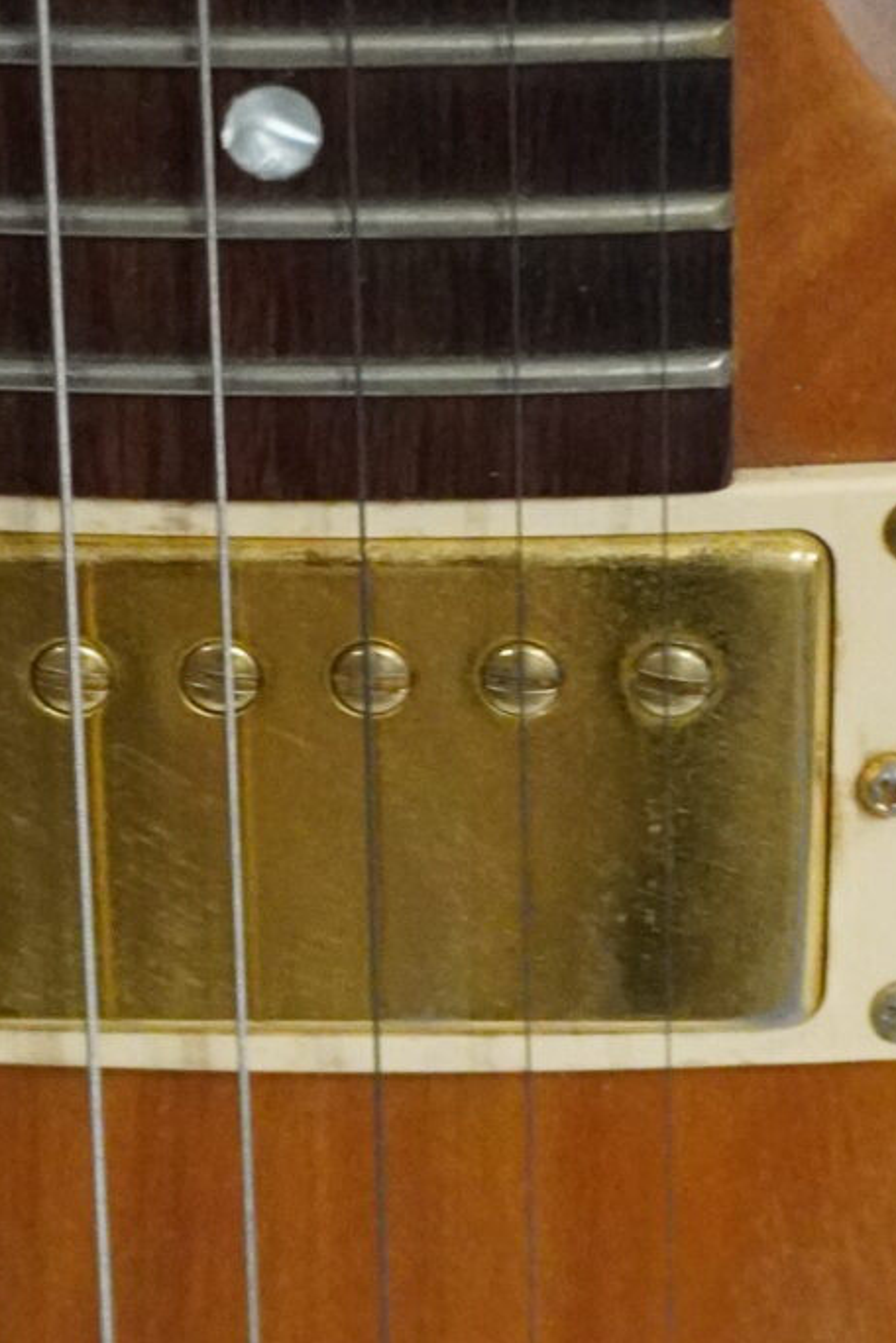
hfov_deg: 9.4
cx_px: 337
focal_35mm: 146
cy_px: 1316
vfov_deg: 13.9
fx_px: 5450
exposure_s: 1/160
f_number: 4.5
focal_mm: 26
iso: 6400
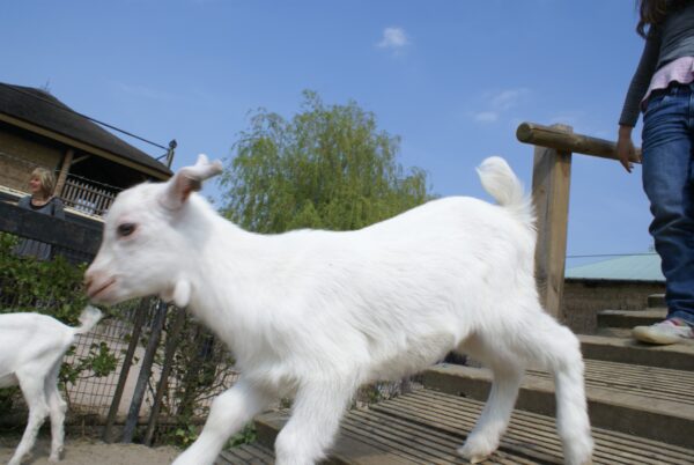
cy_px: 232
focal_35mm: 27
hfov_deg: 67.3
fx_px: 521
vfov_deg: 48.1
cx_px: 347
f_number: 10
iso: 100
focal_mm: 18
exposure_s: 1/160
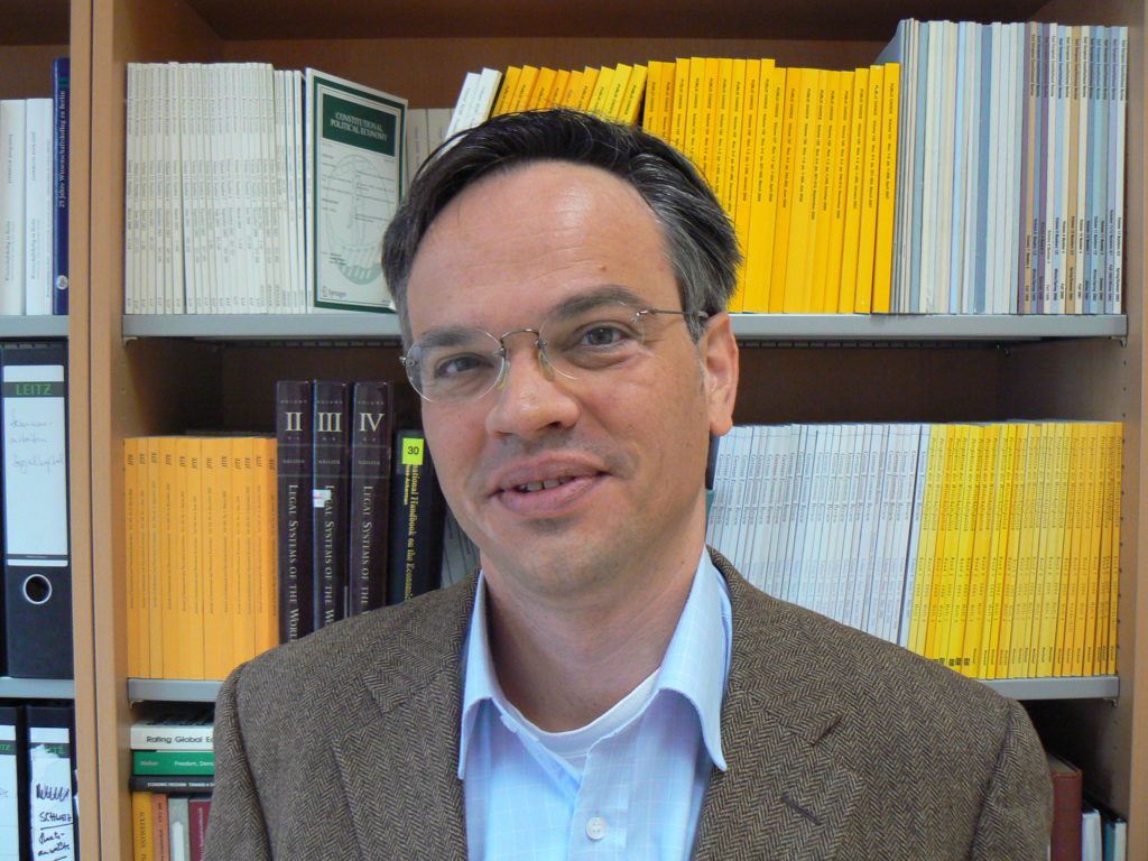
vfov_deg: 39.7
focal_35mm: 36
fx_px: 1194
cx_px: 574
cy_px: 430
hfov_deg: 51.4
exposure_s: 1/25
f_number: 2.8
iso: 200
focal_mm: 6
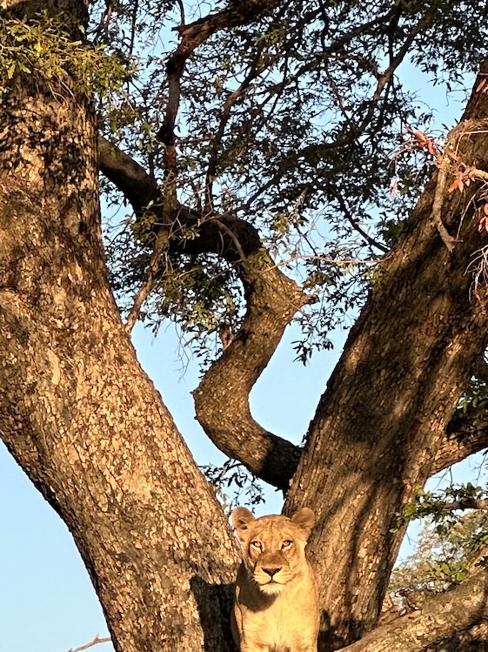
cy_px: 723
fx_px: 5418
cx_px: 267
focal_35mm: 288
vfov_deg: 6.8
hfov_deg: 5.2
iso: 32
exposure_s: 1/151
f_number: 2.8
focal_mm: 9
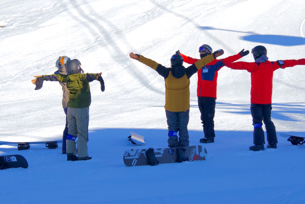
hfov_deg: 14.4
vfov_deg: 9.6
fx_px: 1207
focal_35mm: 142
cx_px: 152
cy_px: 102
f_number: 6.3
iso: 800
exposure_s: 1/1250
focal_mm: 95
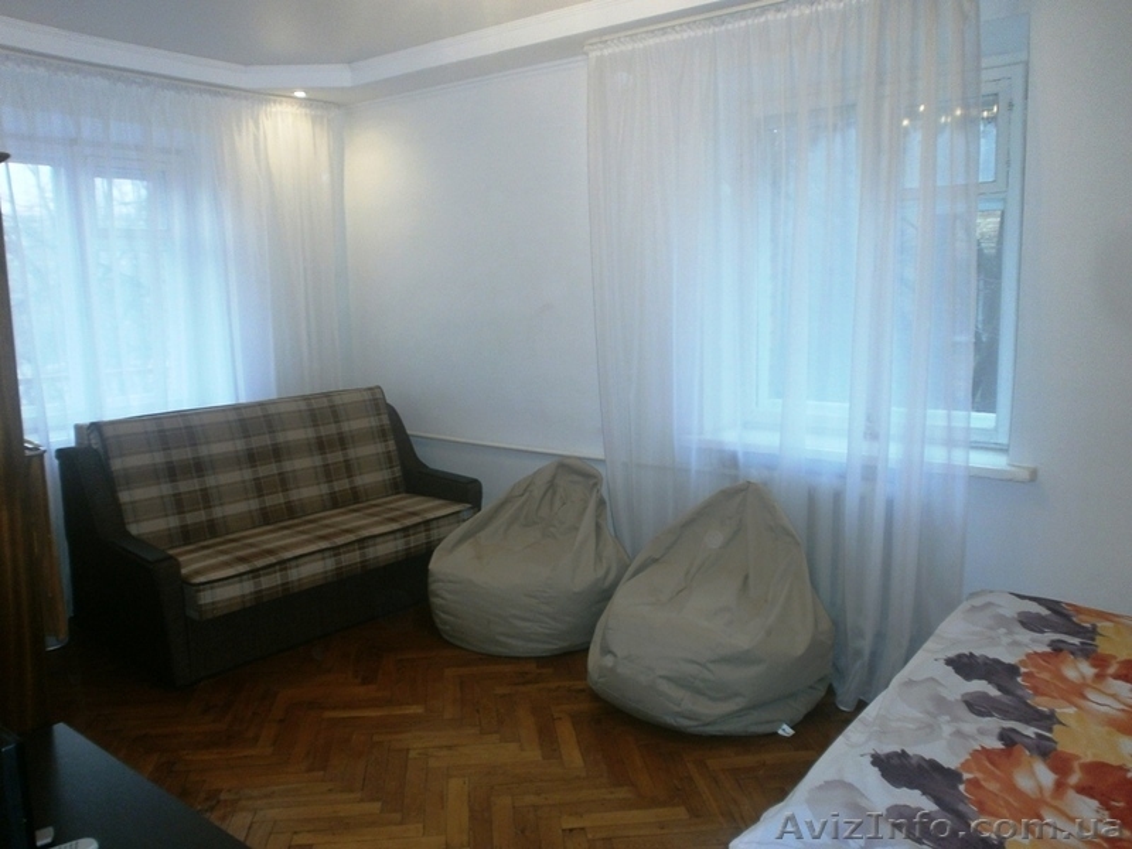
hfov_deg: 65.3
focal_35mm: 27
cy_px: 424
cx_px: 566
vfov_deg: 51.4
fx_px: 883
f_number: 2.9
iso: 125
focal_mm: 4.8
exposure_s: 1/30
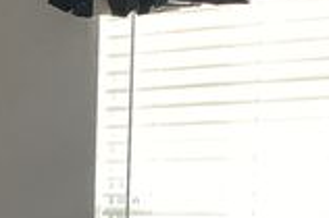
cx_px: -52
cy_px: 412
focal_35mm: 143
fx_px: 1305
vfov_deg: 9.1
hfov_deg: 14.0
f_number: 2.4
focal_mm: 3.3
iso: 125
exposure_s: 1/60
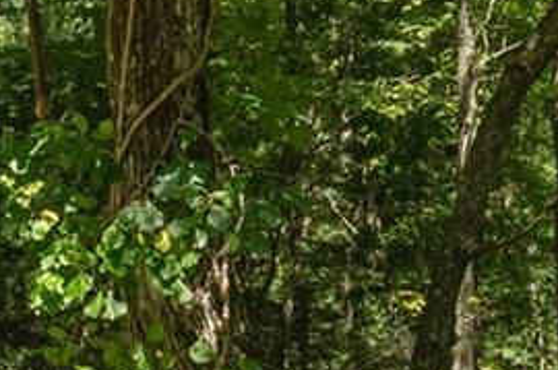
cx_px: -35
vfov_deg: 10.6
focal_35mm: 129
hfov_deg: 15.5
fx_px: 1996
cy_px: 203
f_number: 8
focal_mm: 17
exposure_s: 1/400
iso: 320
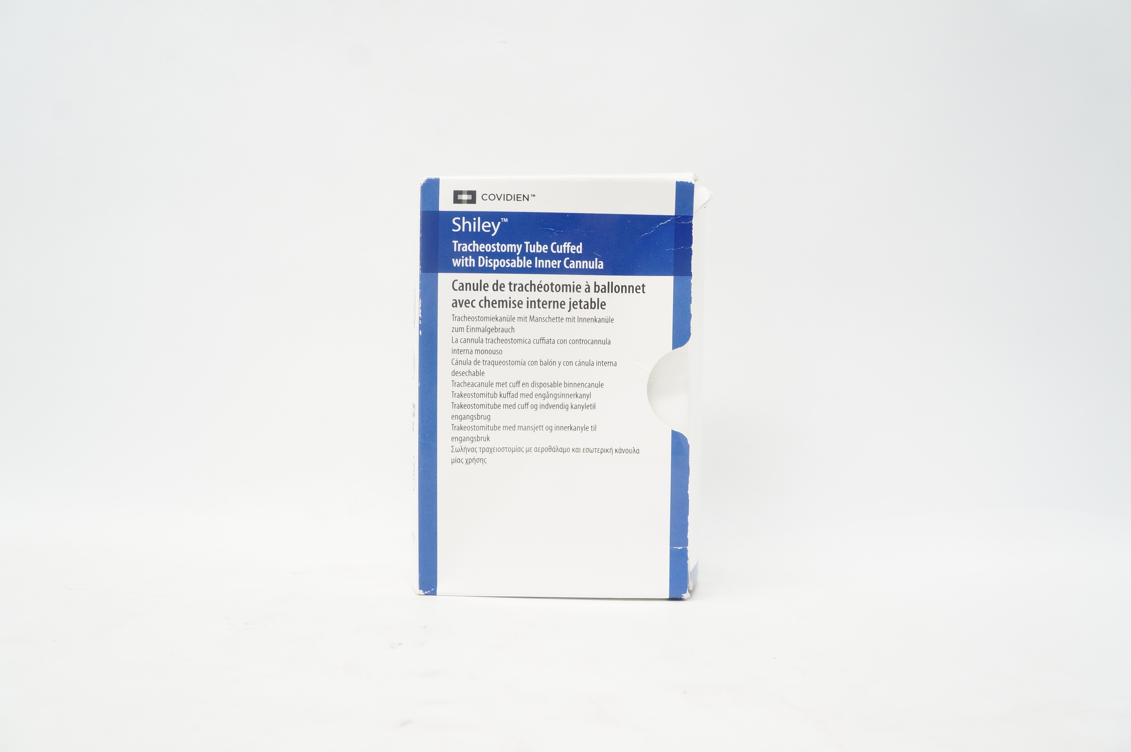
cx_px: 566
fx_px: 847
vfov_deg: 47.8
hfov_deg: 67.4
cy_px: 376
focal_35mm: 27
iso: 800
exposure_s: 1/40
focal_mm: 18
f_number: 8
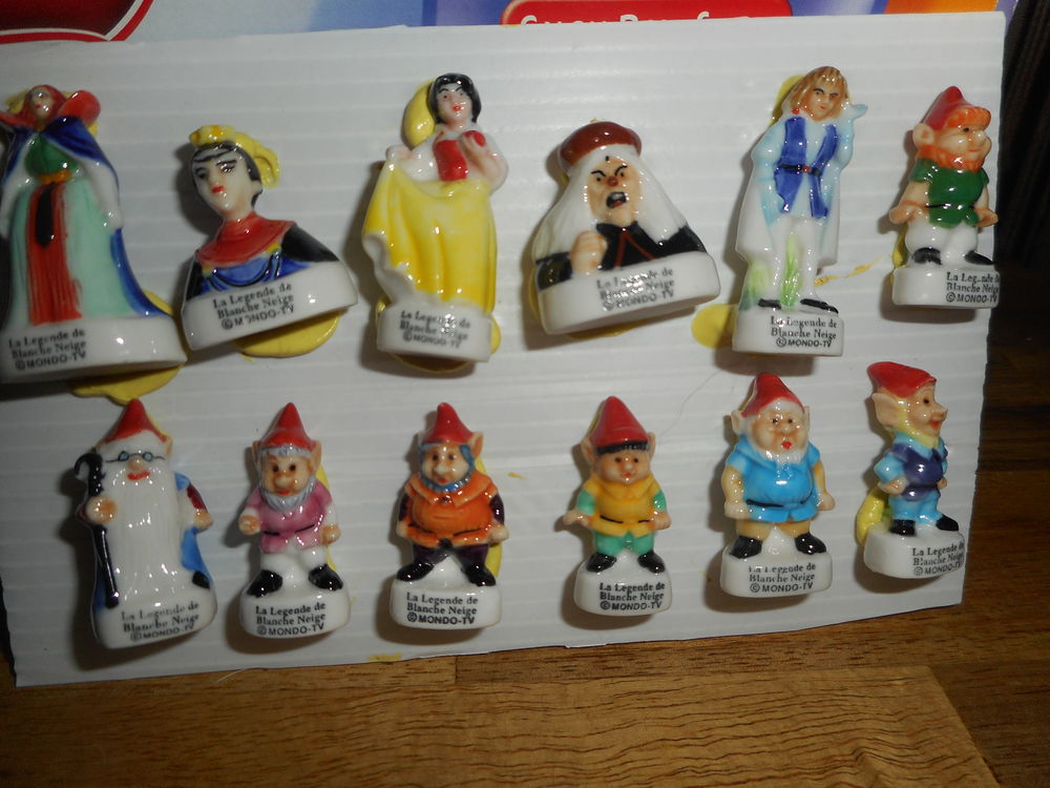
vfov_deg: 54.9
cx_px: 525
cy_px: 394
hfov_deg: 69.4
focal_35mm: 25
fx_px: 758
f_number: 10.5
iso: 80
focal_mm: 4.5
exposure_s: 1/25
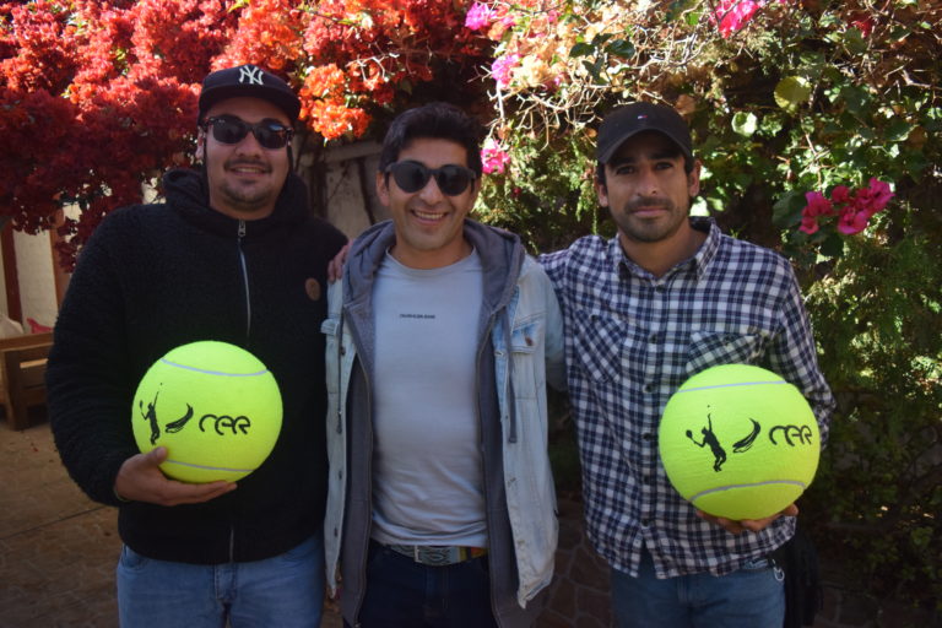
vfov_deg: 47.9
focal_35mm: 27
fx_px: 706
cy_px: 314
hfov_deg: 67.4
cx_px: 471
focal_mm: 18
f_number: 4
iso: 800
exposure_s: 1/1000
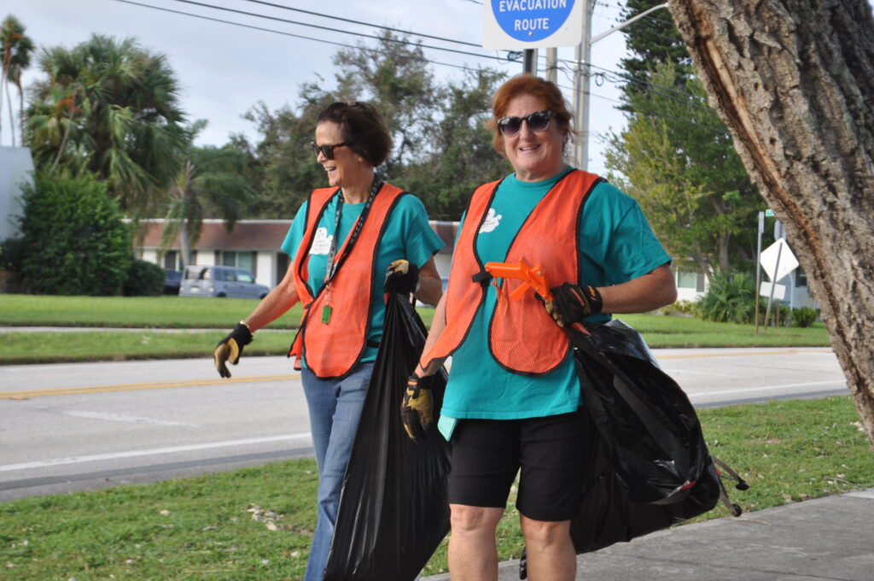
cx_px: 437
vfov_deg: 16.5
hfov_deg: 24.6
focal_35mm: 82
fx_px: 2000
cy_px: 290
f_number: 6.3
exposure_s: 1/160
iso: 200
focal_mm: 55
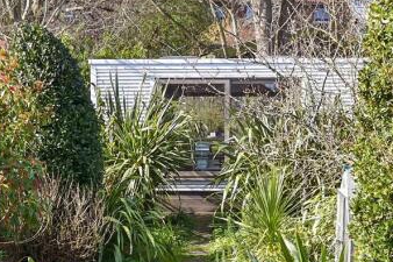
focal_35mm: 91
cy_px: 260
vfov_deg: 14.8
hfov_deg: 22.4
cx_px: 172
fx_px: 993
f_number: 8
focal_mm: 20
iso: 200
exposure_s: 1/200
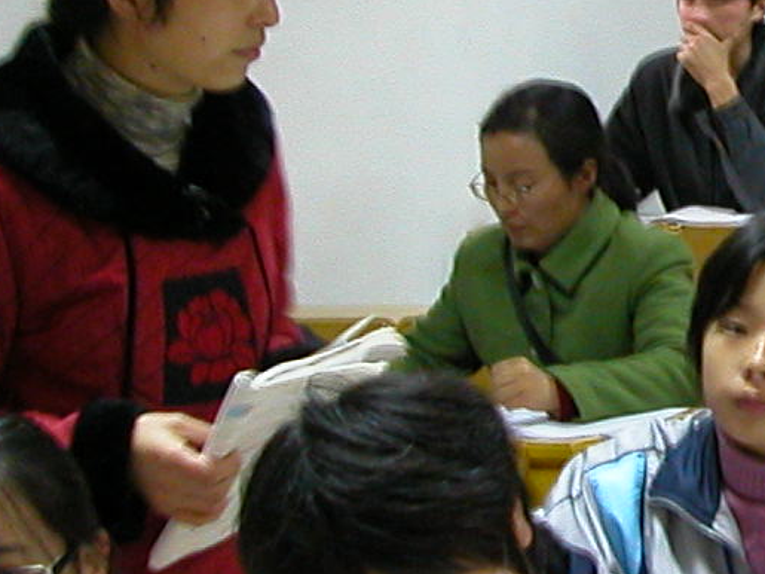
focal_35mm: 174
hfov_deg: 11.1
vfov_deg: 8.5
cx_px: 954
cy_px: 103
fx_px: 3844
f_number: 2.8
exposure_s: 1/4
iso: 196
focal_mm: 8.9
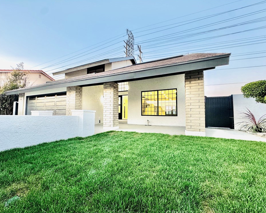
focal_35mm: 15
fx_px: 118
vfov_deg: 84.0
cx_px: 124
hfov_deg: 96.7
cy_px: 108
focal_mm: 2.22
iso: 200
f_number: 2.2
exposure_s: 1/120
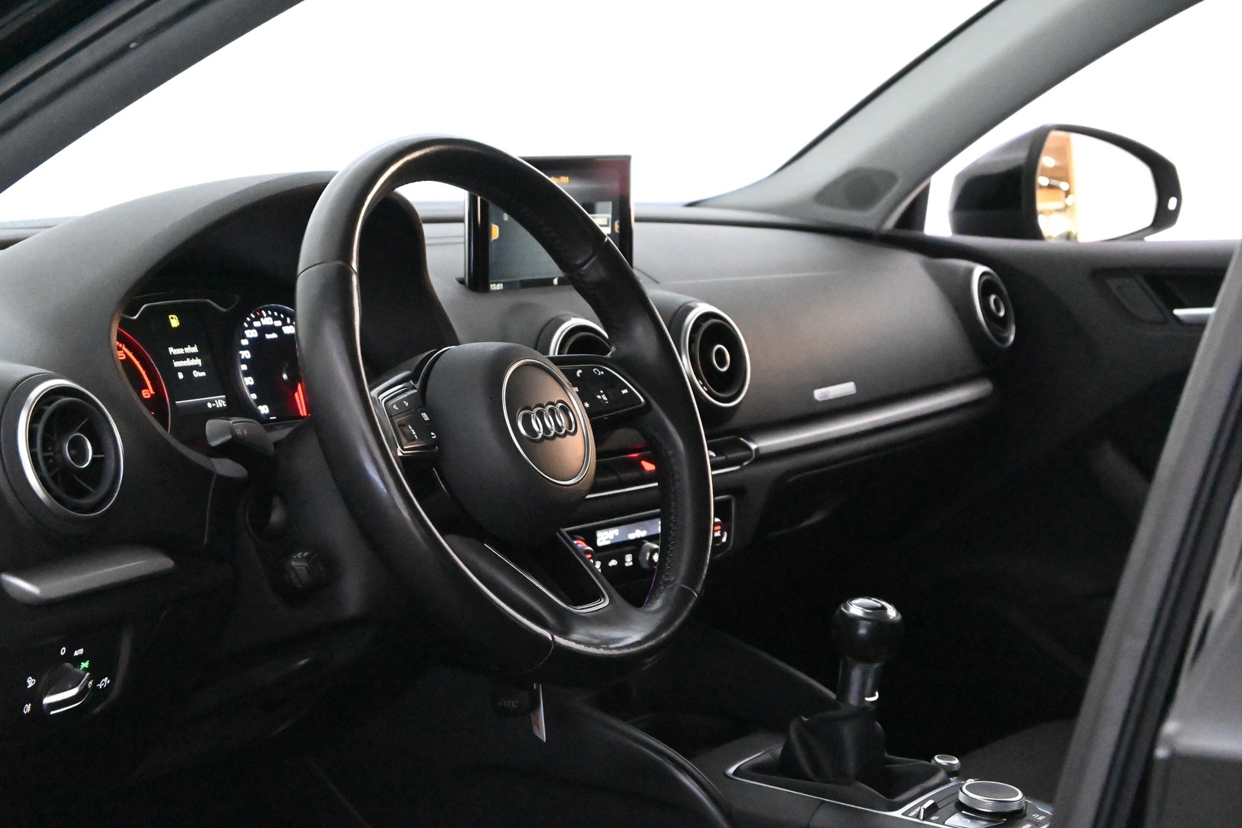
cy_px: 414
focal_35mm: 75
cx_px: 621
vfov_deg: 18.2
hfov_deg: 27.0
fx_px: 2587
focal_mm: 50
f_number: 6.3
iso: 22800
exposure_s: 1/80
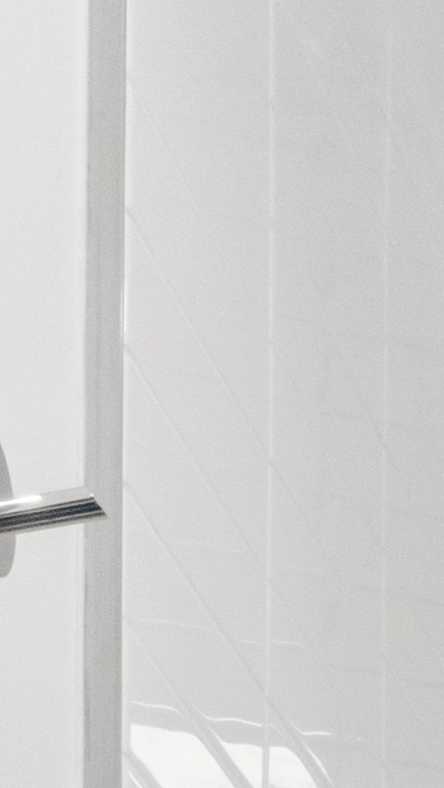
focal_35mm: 150
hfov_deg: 3.6
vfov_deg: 10.6
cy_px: 2285
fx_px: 3140
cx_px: 3764
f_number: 11
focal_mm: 14.9
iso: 1600
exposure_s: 1/20
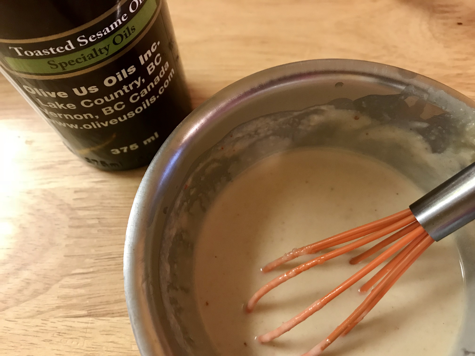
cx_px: 238
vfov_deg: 49.7
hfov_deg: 63.4
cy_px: 178
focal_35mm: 28
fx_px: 384
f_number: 1.8
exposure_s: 1/15
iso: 80
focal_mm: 3.99
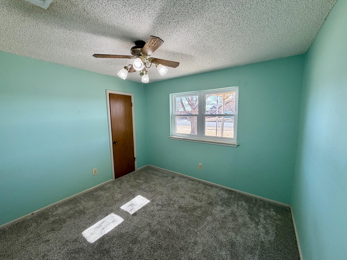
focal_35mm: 14
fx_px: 140
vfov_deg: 85.7
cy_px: 130
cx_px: 174
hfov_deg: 102.1
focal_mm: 2.22
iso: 200
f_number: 2.2
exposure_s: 1/120
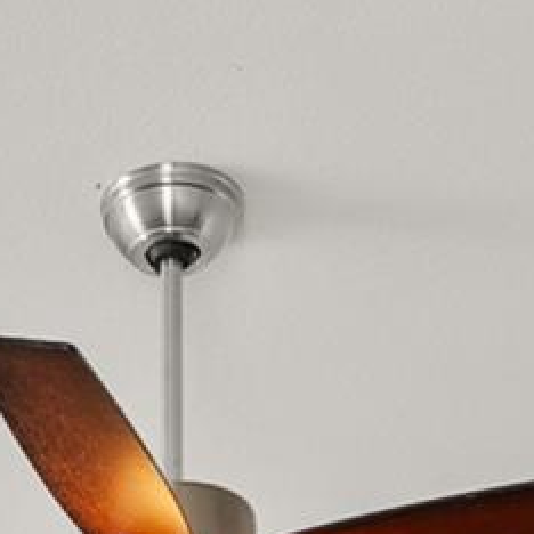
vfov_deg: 10.9
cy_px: 1500
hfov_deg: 14.5
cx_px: 46
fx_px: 2077
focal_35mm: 119
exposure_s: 1.6
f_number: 9
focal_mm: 16
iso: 320
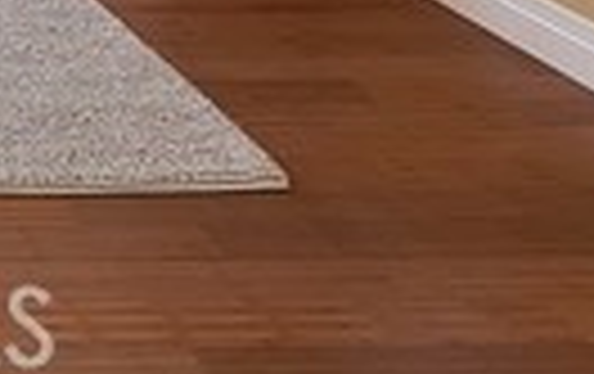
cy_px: -570
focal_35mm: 74
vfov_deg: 12.8
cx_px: -486
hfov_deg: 19.9
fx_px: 1200
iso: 100
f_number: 8
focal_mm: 10
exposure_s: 1/30
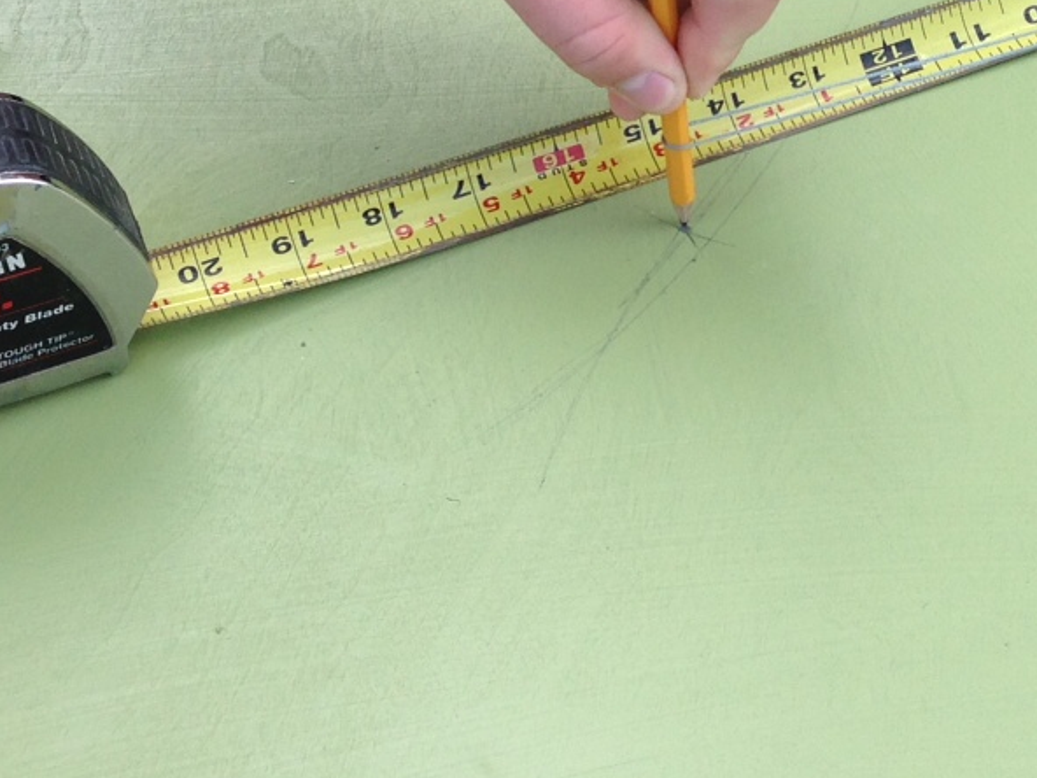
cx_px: 827
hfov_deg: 21.3
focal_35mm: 91
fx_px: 2726
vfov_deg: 16.1
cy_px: 156
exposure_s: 1/463
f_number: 2.4
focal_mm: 4.12
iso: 50
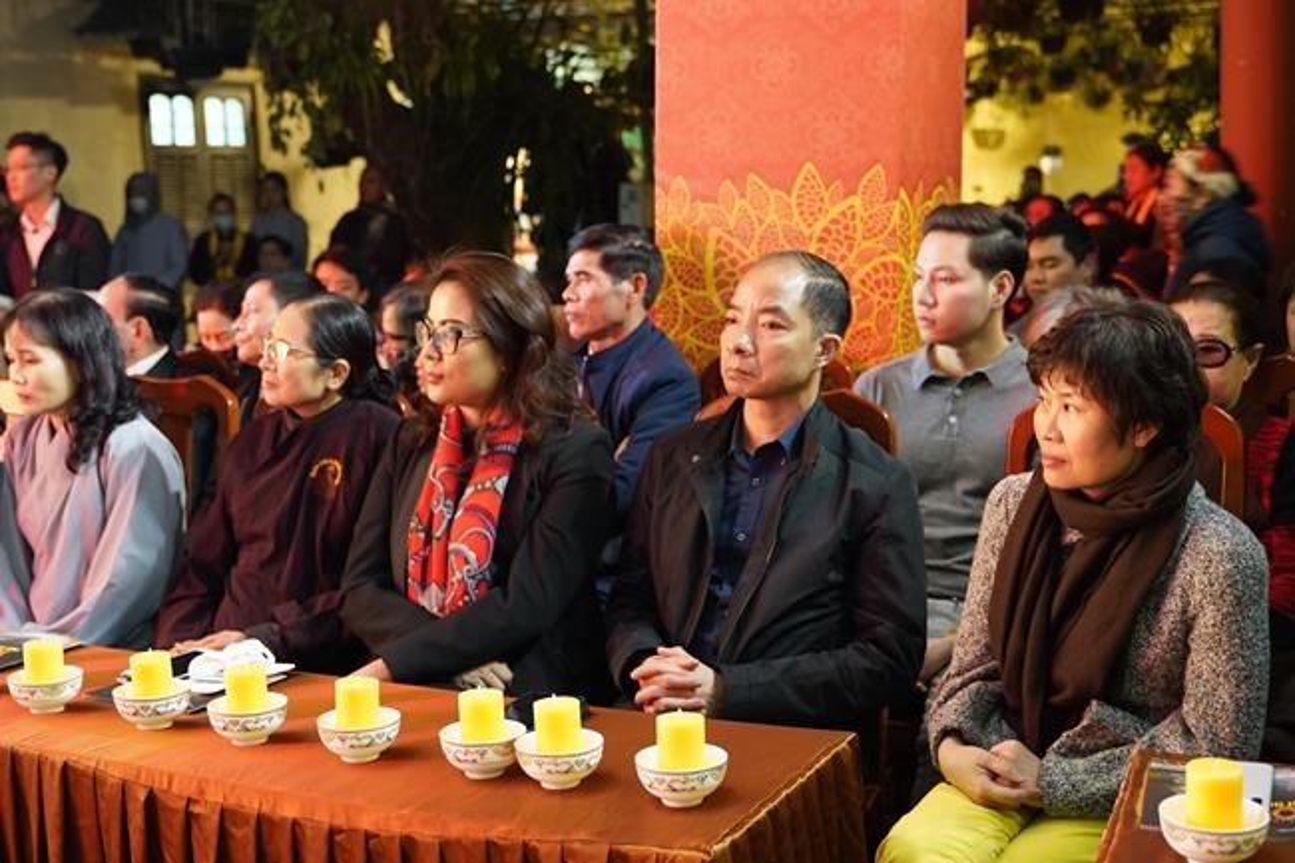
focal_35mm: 42
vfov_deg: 31.9
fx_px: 1510
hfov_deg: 46.4
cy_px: 432
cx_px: 648
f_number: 2.8
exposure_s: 1/13
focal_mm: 28
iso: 2500
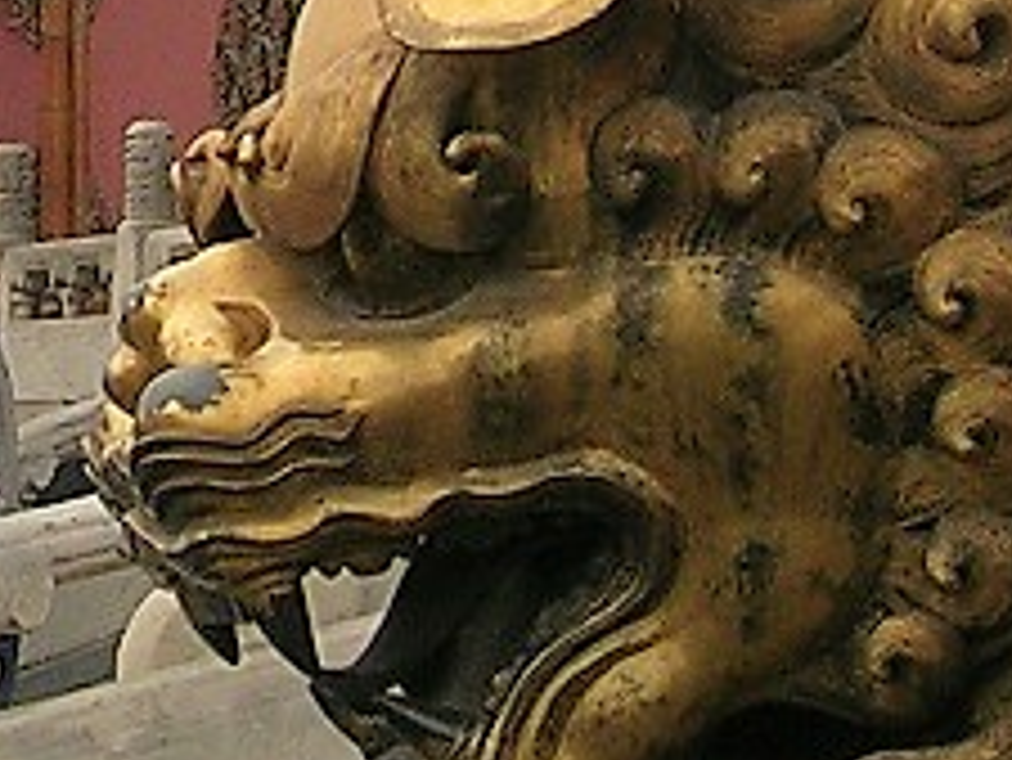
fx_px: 4271
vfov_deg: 10.0
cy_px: -160
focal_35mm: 146
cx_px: -130
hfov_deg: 13.2
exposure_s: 1/208
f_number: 4.8
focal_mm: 5.4
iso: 50
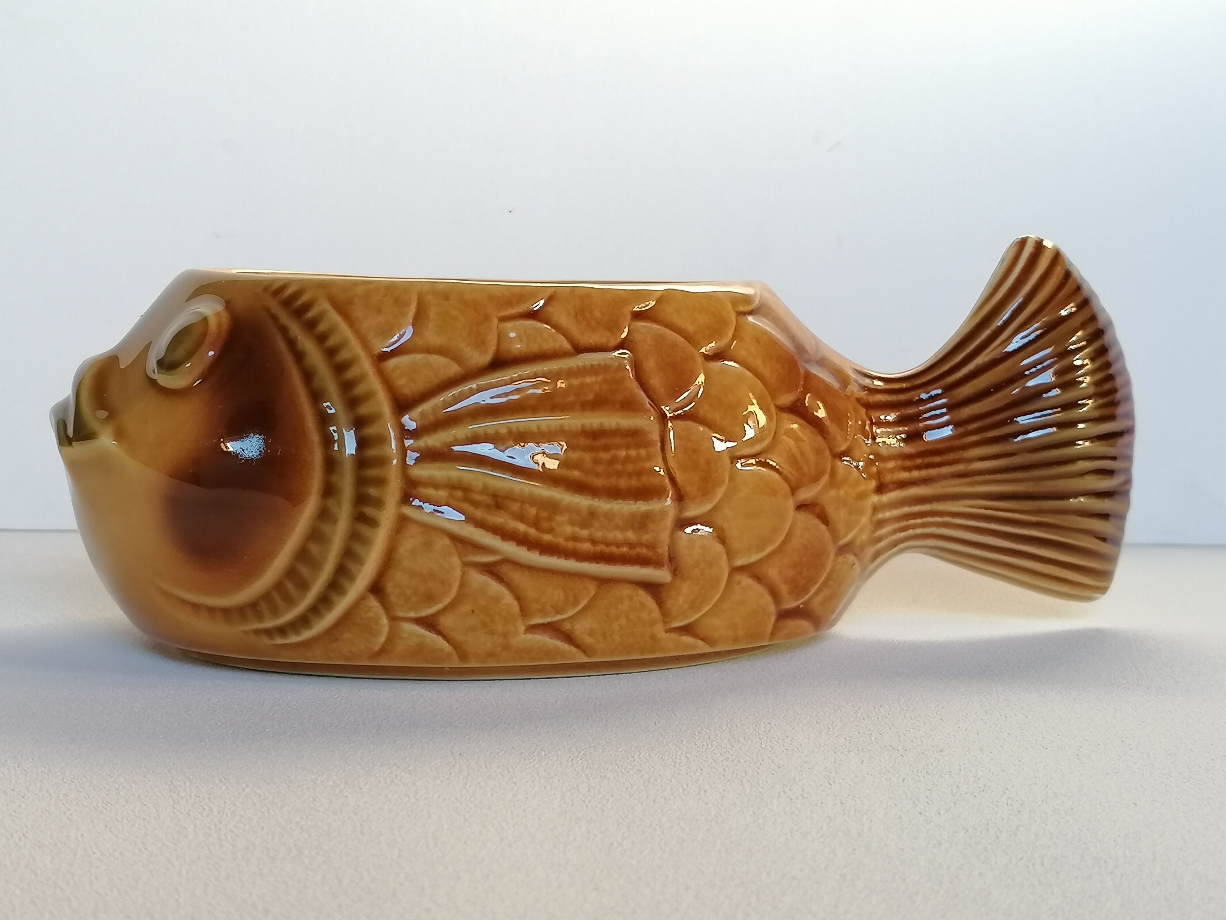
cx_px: 613
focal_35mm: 54
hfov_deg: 35.5
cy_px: 460
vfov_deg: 27.0
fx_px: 1913
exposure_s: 1/60
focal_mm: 4.75
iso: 160
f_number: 1.8
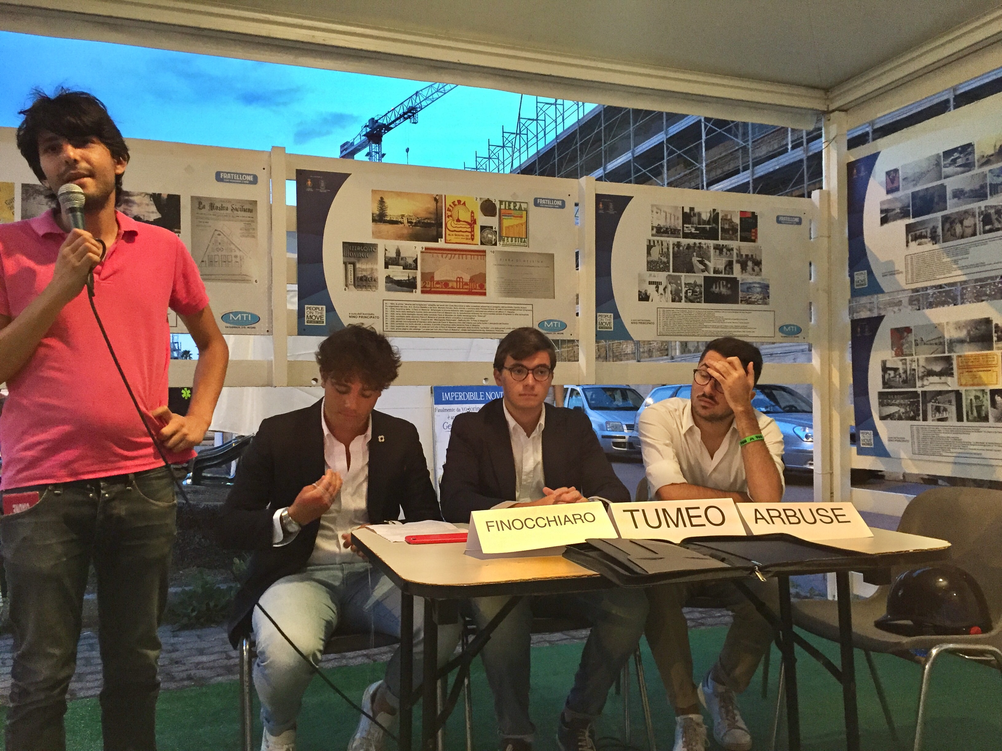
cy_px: 376
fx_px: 839
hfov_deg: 61.7
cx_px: 501
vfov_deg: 48.2
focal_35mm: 29
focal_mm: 4.15
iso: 250
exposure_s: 1/25
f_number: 2.2
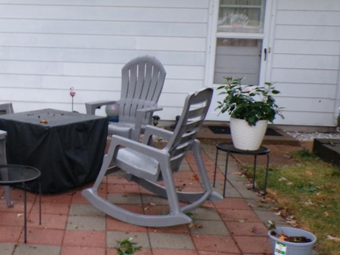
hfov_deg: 35.2
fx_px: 521
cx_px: 77
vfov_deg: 27.5
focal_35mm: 53
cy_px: 120
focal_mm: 5.8
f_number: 3.2
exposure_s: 1/17
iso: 413
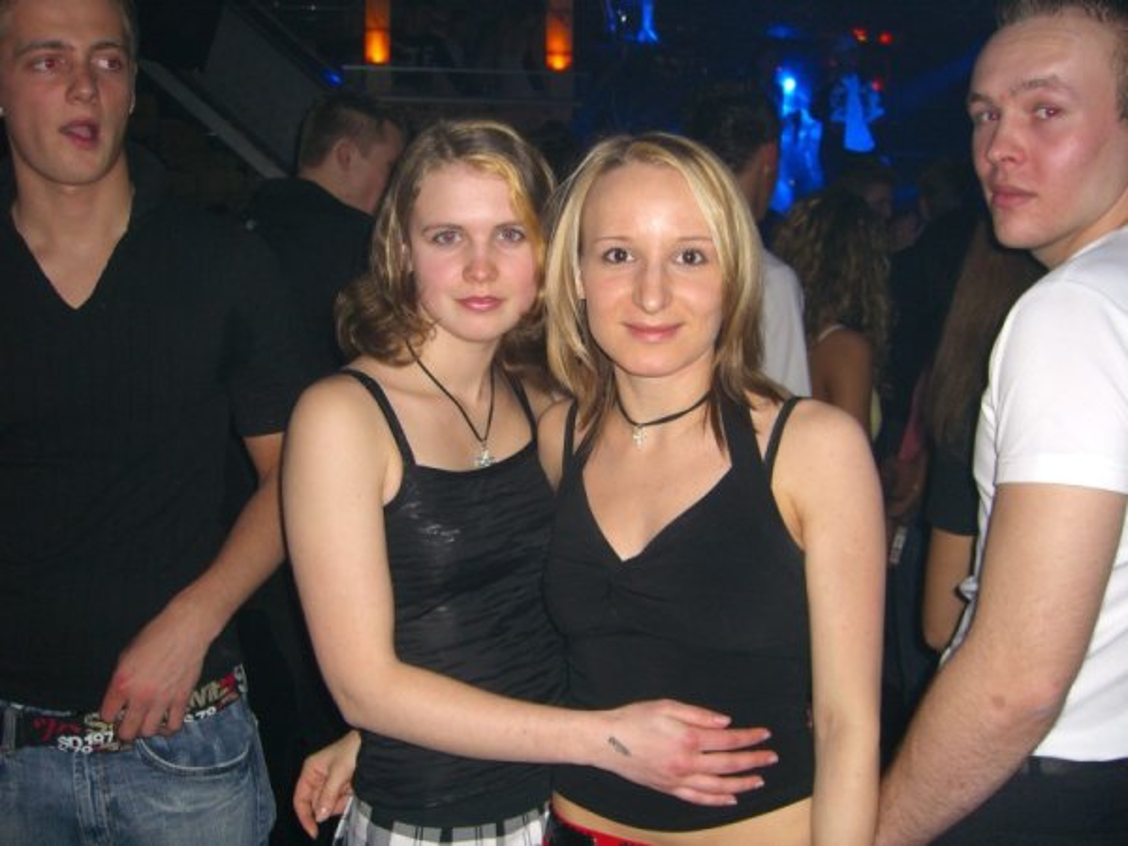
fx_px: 1238
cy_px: 423
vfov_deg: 37.7
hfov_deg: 49.0
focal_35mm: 38
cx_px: 564
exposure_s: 1/60
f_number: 2.8
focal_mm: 7.9
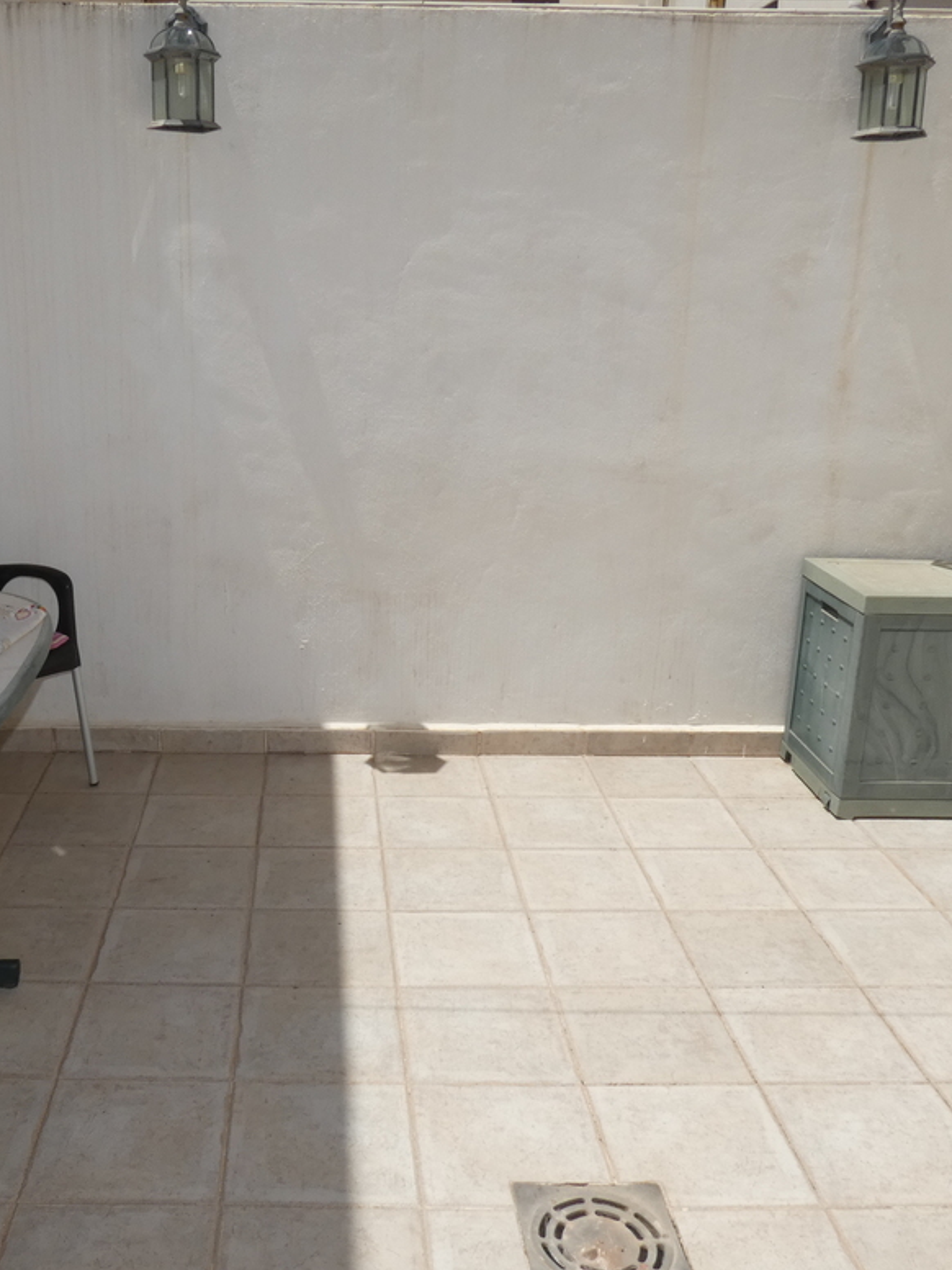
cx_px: 327
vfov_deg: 55.4
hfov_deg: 42.4
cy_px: 643
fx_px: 1210
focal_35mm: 33
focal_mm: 3.6
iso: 80
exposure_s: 1/1000
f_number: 5.6
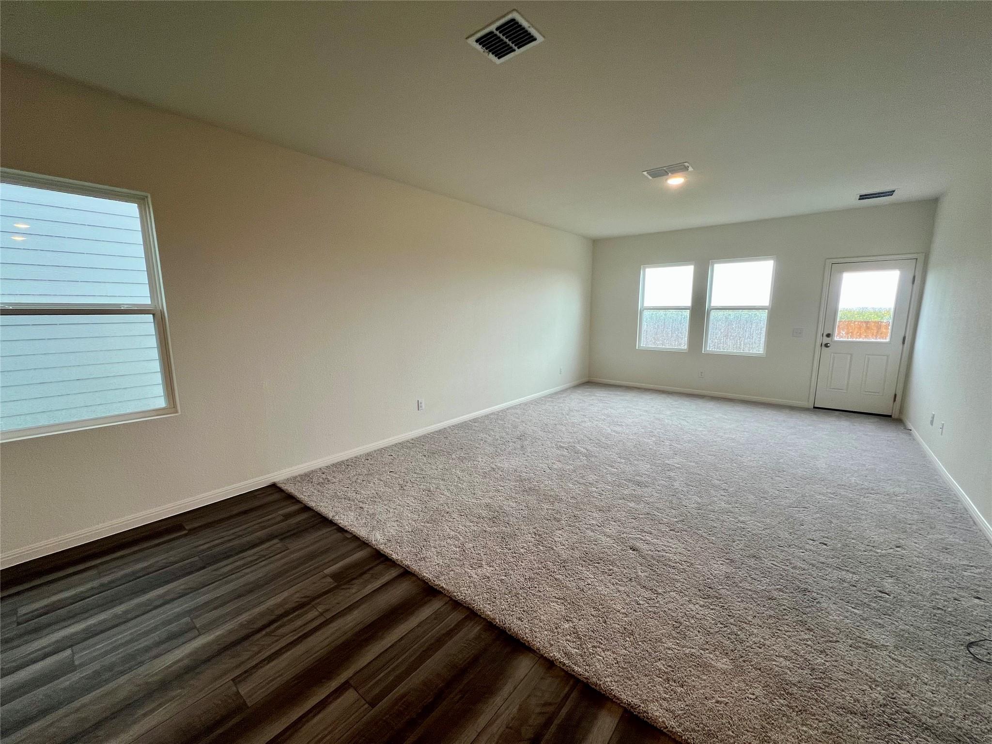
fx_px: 373
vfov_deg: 89.9
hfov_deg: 106.2
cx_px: 496
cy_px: 372
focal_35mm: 13
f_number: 1.8
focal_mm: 1.57
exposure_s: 1/120
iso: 100
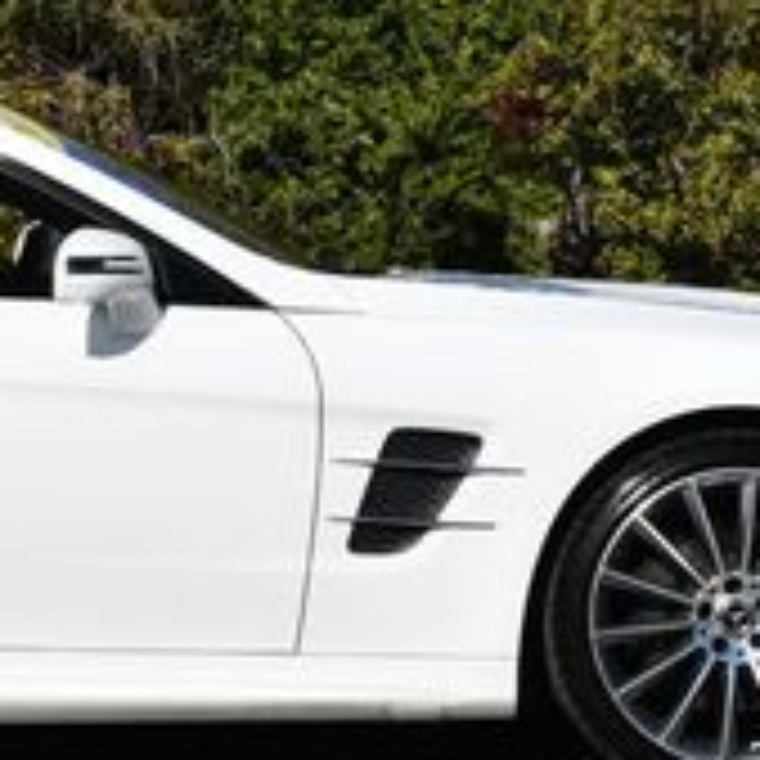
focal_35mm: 232
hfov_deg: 7.5
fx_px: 5763
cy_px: 94
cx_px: -9
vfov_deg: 7.5
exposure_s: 1/400
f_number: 10
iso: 100
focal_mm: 36
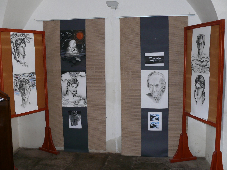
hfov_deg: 46.8
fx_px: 262
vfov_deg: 36.0
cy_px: 85
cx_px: 114
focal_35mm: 40
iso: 200
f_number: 2.8
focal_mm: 8.1
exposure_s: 1/30
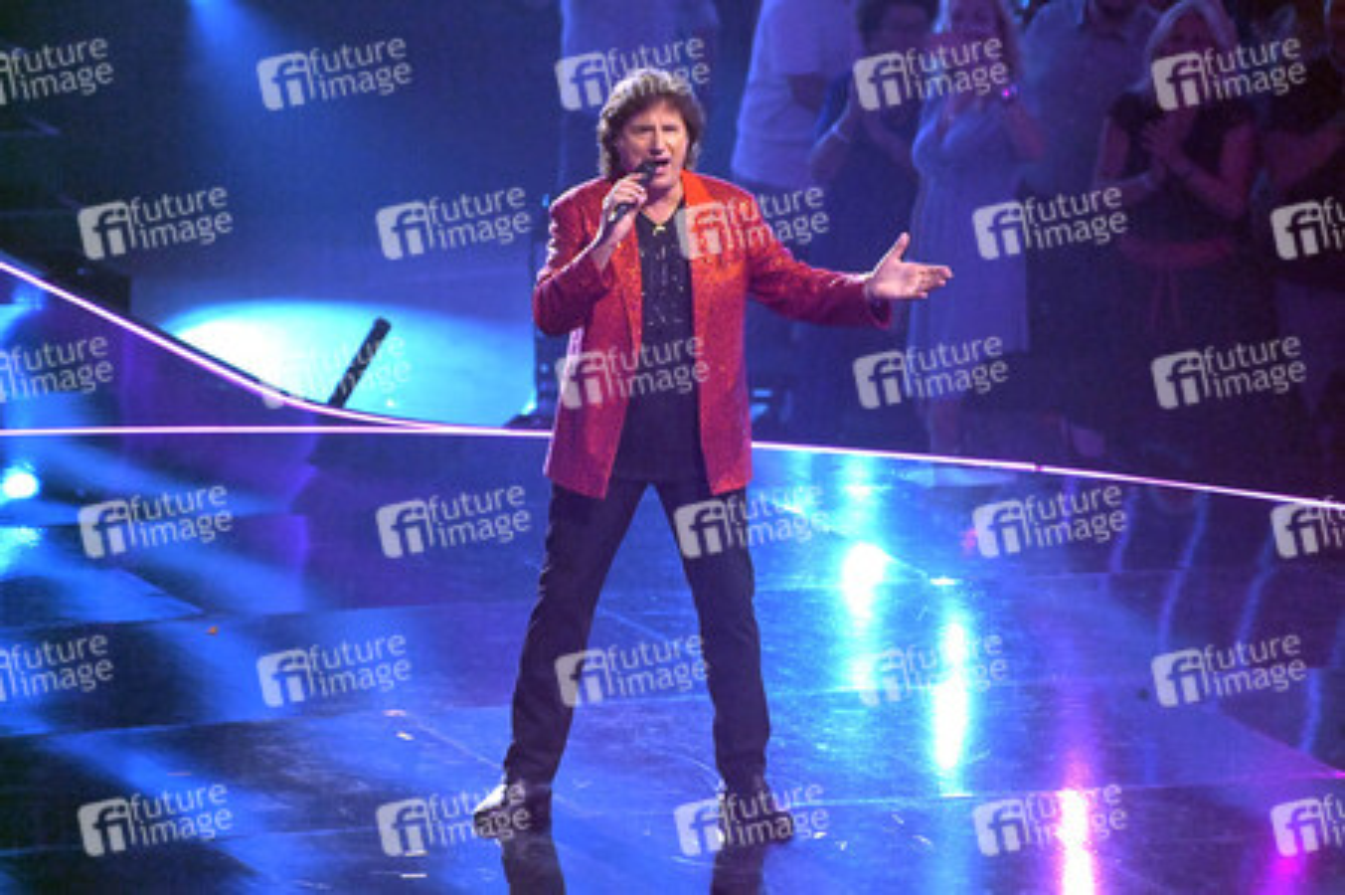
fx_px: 18666
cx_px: 672
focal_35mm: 500
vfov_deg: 2.7
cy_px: 448
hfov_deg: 4.1
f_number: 5.6
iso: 16000
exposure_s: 1/400
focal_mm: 500
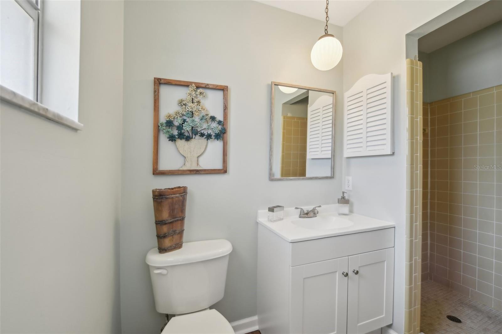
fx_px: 195
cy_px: 167
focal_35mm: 14
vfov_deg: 81.2
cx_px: 251
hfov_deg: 104.3
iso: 400
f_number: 8
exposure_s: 1/15
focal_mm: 14
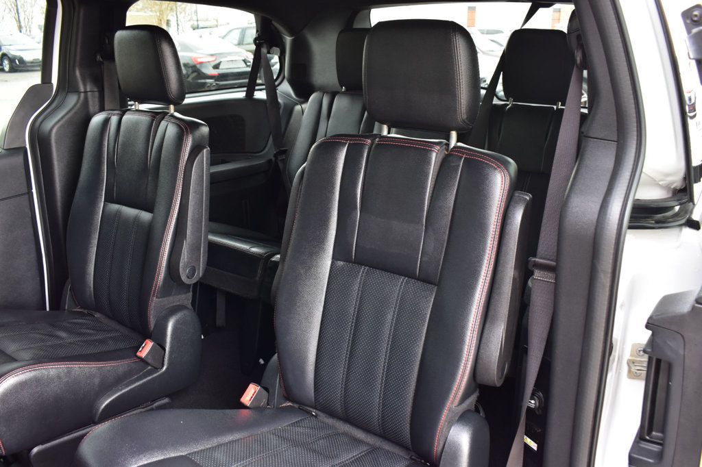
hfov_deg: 59.5
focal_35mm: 32
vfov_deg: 41.7
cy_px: 234
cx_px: 351
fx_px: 614
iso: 560
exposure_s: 1/15
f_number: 6.3
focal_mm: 21
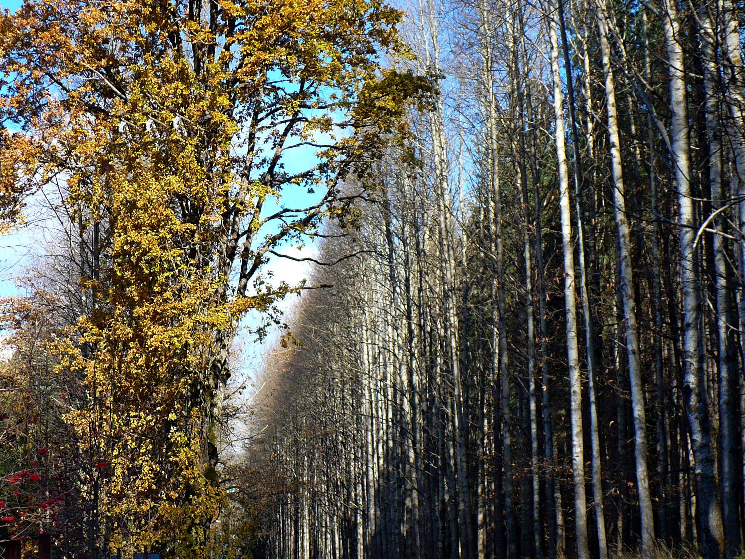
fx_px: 1528
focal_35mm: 71
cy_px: 280
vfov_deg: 20.7
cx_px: 372
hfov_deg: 27.4
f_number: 3
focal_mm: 7.9
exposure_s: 1/500
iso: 100
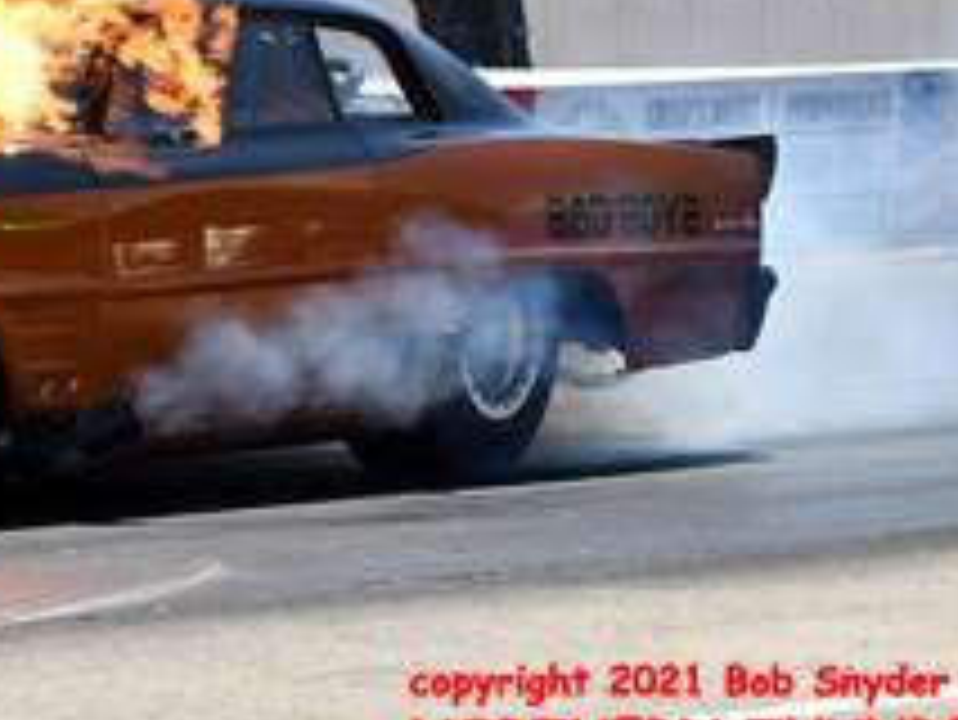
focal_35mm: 372
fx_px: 10301
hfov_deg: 5.3
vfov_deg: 4.0
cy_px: 153
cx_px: -22
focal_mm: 110
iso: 160
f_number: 5.6
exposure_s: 1/1000
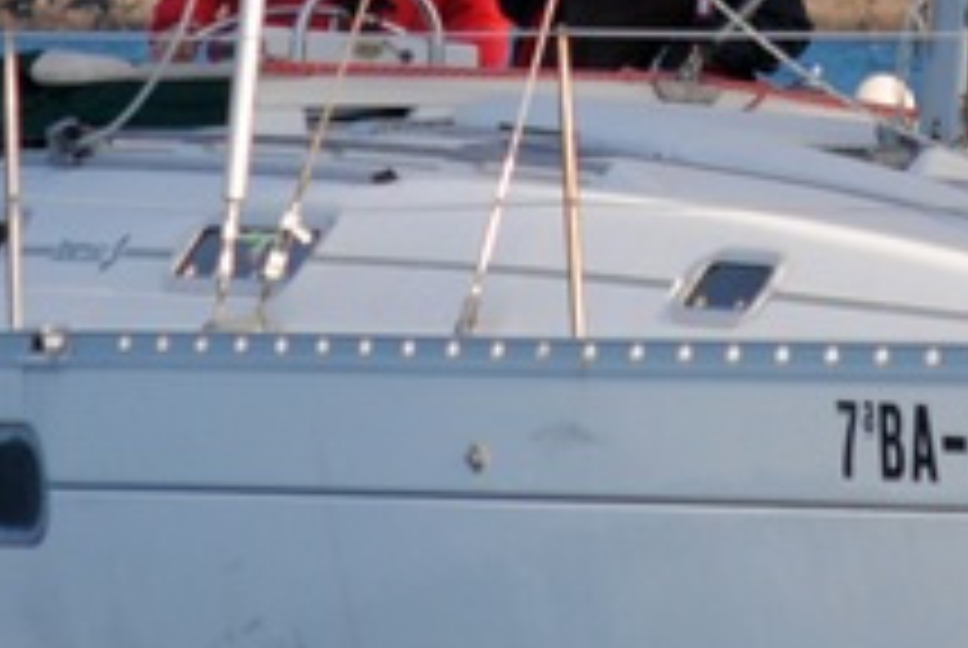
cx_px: 671
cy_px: -297
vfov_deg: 1.6
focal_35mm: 843
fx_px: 22700
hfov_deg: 2.4
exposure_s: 1/640
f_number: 5
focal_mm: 135
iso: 200
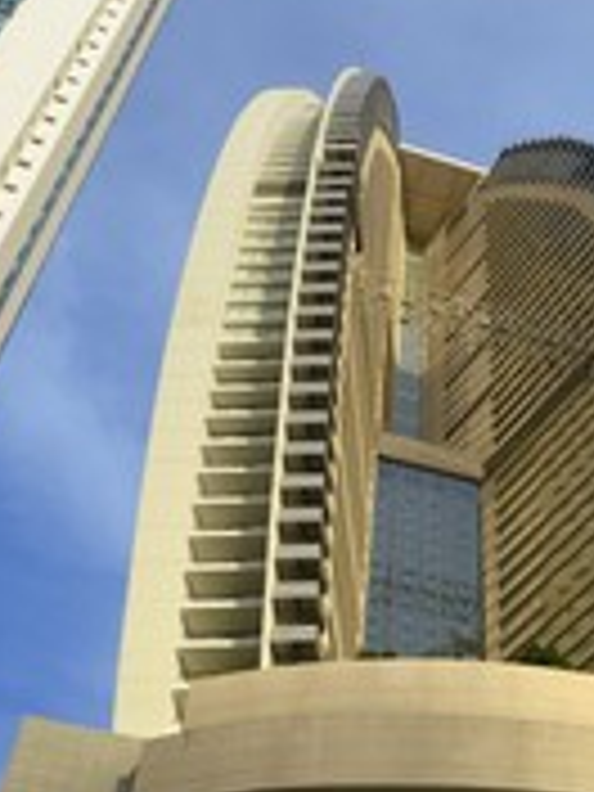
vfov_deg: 34.4
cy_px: 562
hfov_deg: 26.0
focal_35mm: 55
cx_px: 486
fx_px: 1258
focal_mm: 24
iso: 200
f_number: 11
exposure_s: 1/160
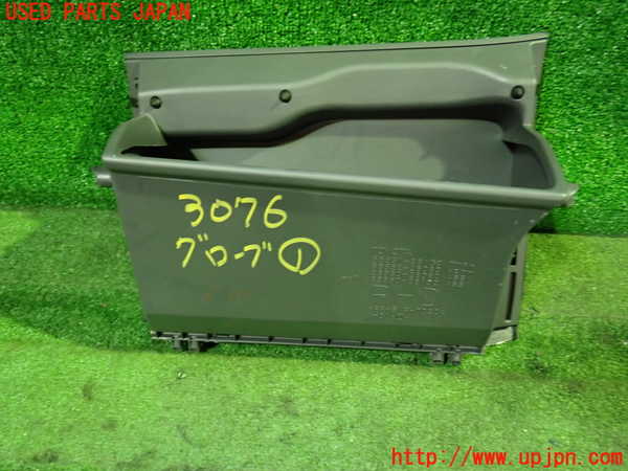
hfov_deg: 60.0
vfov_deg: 46.8
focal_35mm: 30
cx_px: 314
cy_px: 236
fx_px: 544
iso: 800
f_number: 2.3
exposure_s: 1/25
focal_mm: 5.4
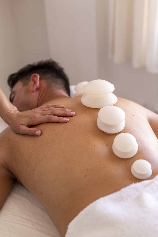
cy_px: 118
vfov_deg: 39.6
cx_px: 79
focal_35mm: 50
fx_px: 329
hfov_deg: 27.0
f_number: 3.2
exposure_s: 1/400
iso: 320
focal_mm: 50
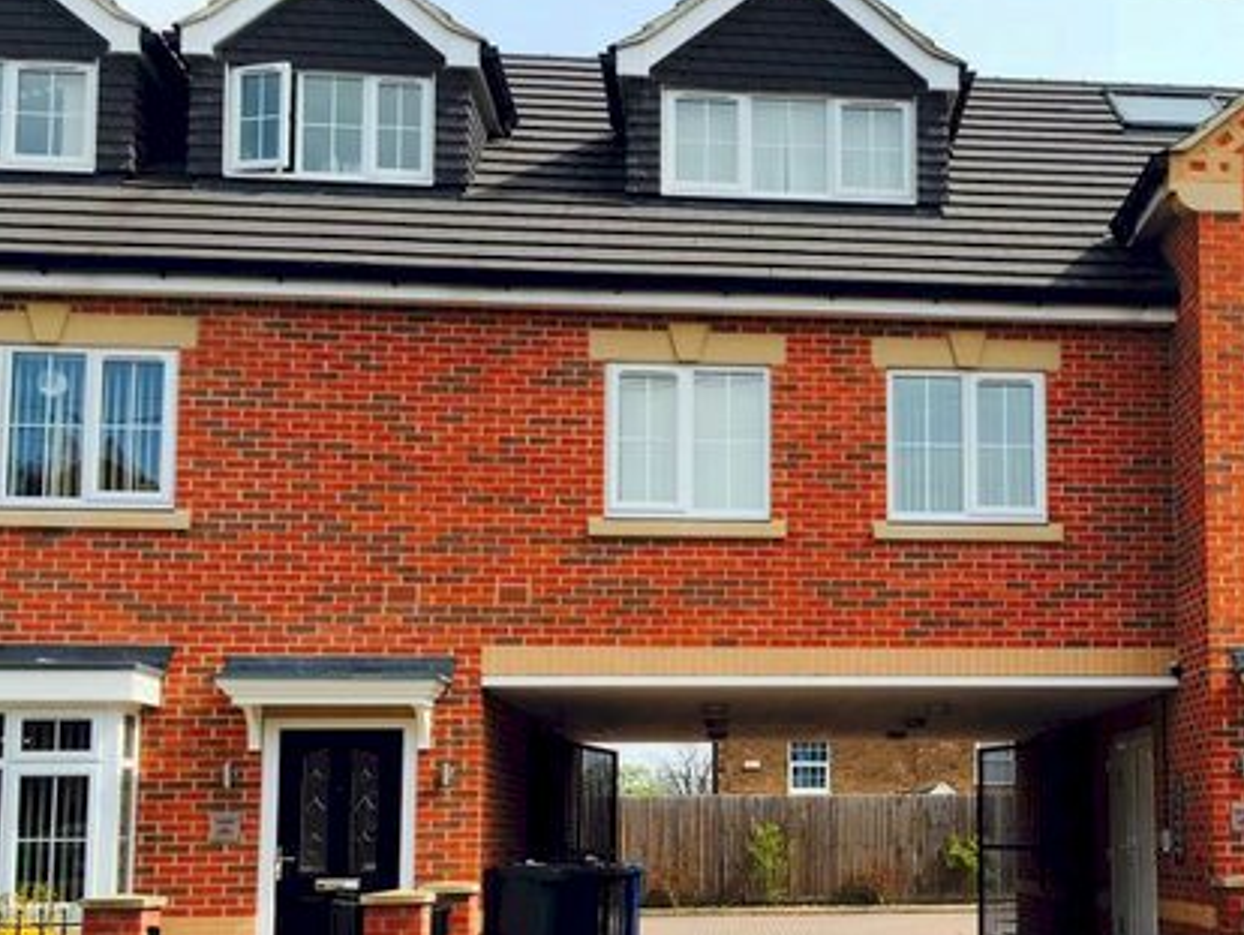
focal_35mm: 49
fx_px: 1762
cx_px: 953
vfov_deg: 29.4
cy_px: 648
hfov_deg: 37.8
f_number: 2.2
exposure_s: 1/938
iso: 25
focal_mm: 4.15
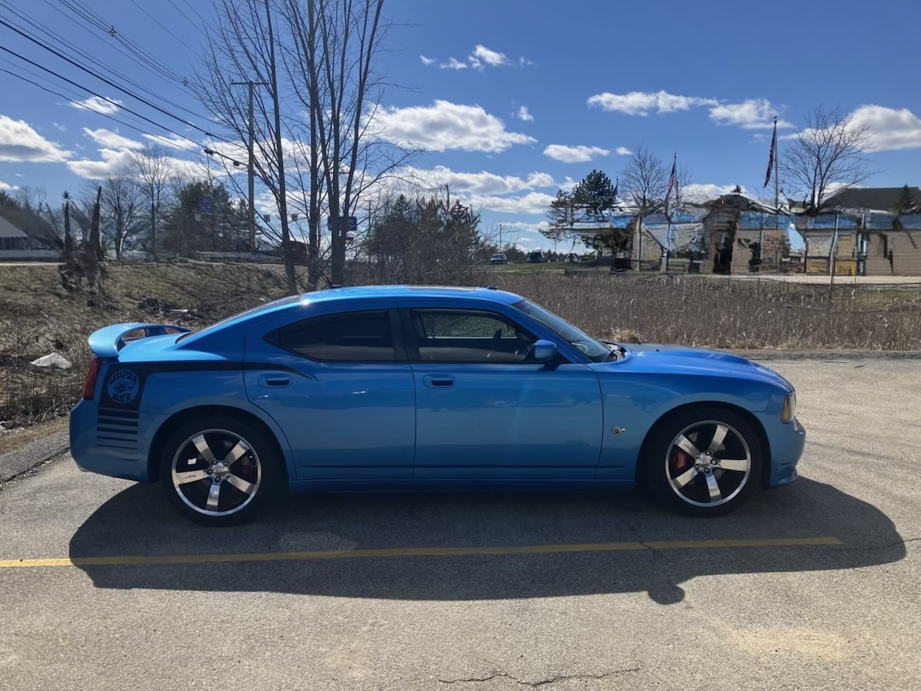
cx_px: 460
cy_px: 346
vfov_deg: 49.7
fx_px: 745
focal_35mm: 28
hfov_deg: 63.4
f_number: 1.8
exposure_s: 1/2857
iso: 32
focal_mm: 3.99
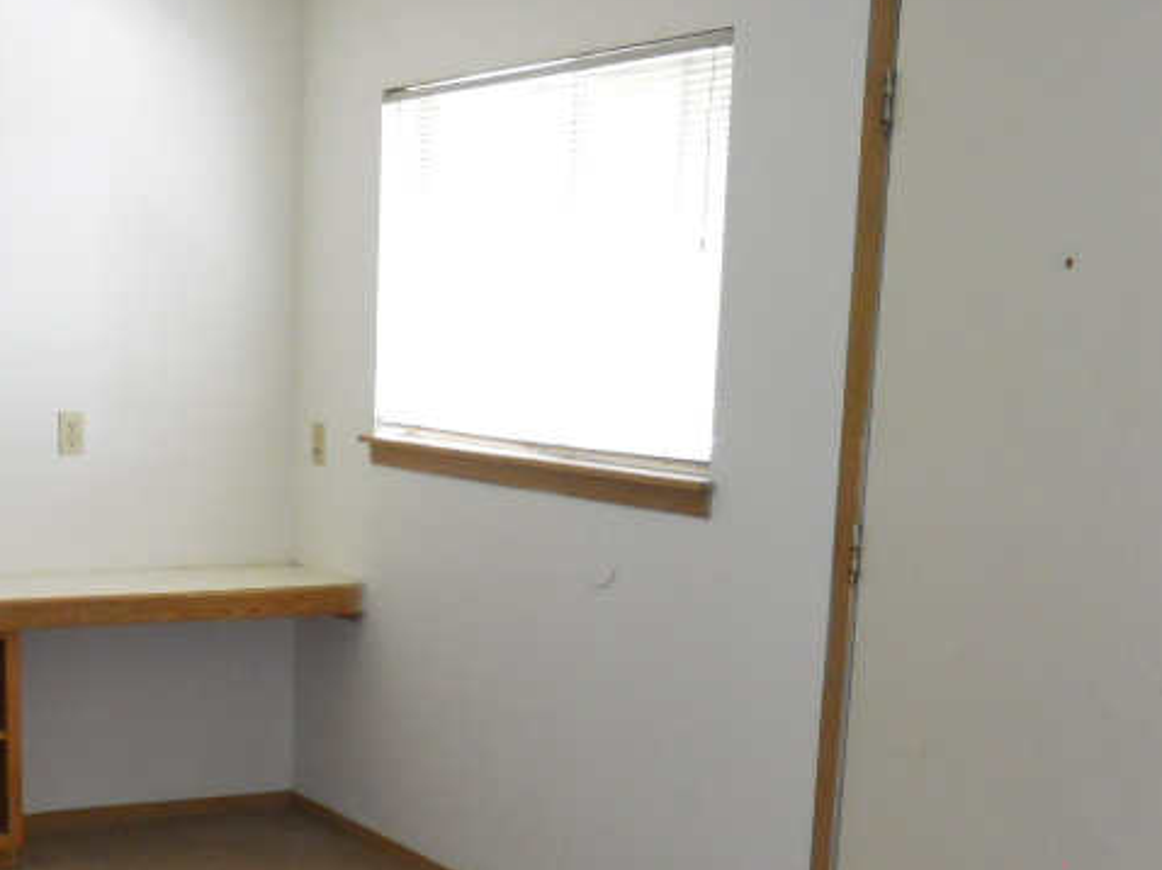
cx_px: 382
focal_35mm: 60
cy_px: 758
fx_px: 2013
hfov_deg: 31.9
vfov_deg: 23.8
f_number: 2.7
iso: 400
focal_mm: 5
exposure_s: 1/25
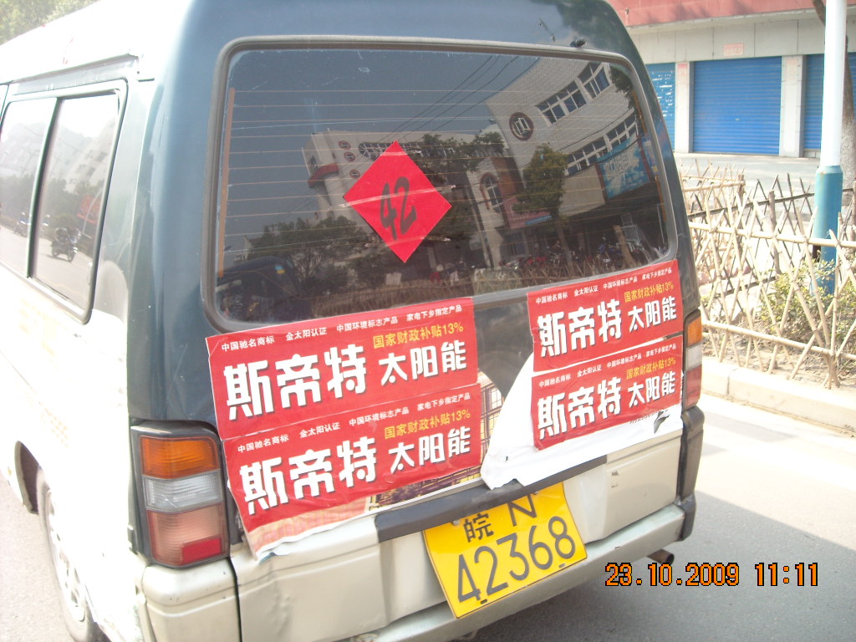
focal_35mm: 35
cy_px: 321
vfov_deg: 40.7
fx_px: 865
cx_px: 428
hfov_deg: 52.6
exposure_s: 1/161
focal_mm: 5.7
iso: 64
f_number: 2.8
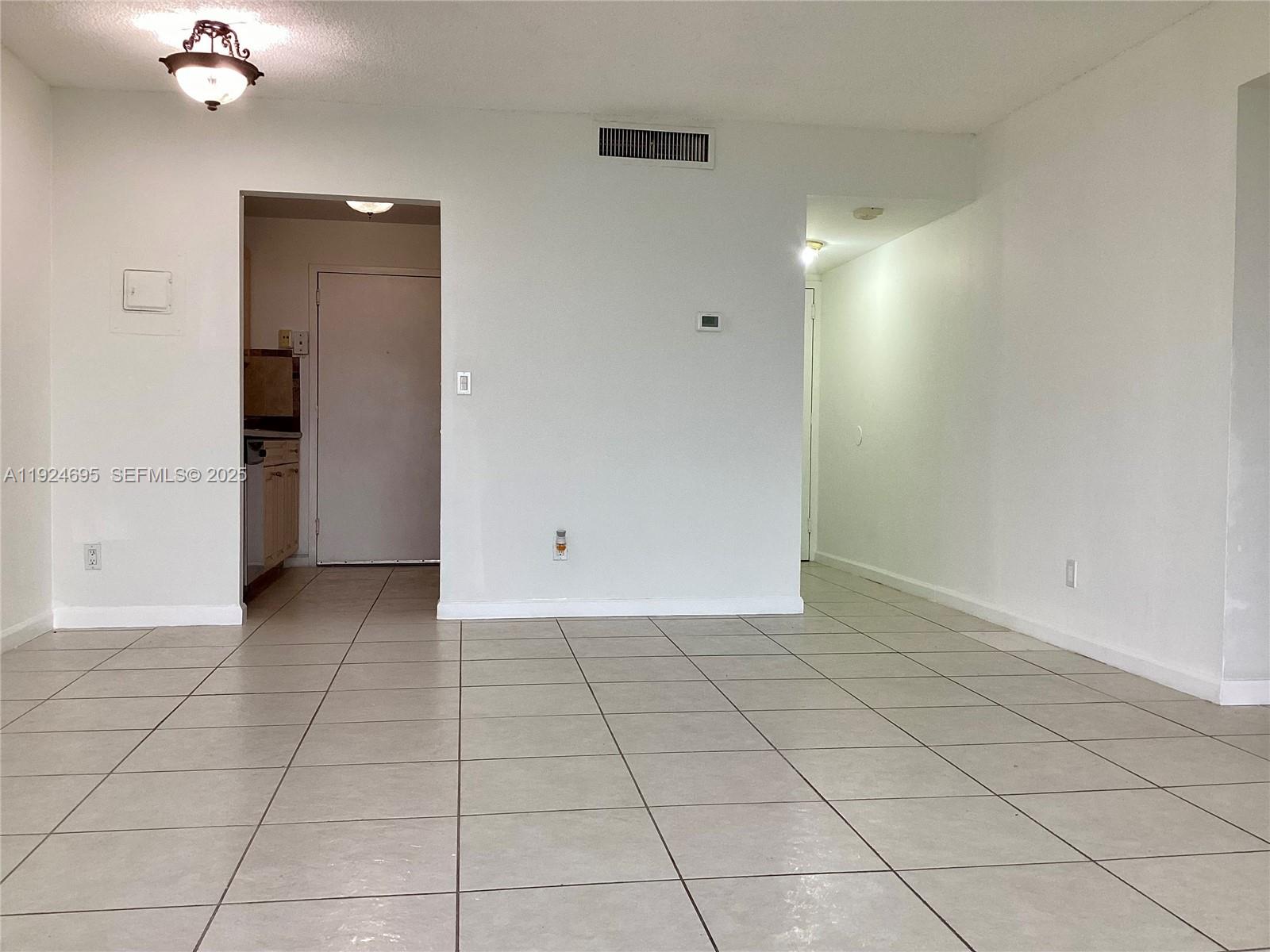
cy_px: 476
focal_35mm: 31
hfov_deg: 58.4
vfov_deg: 45.4
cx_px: 635
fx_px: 1137
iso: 80
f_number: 2.4
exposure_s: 1/60
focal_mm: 3.3
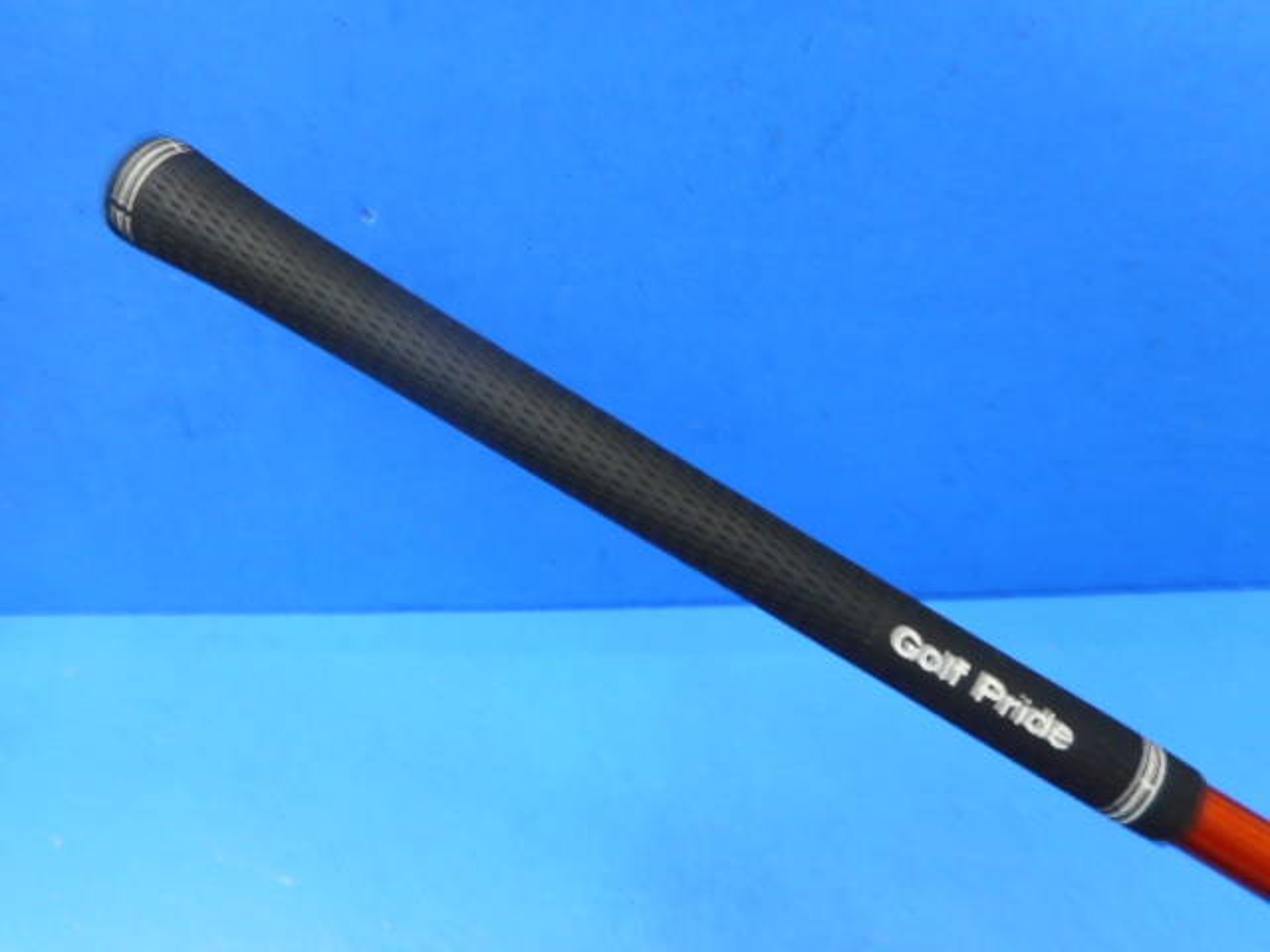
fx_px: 917
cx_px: 635
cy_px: 476
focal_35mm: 25
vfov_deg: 54.9
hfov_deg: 69.4
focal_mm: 4.5
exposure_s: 1/30
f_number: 3.7
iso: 160
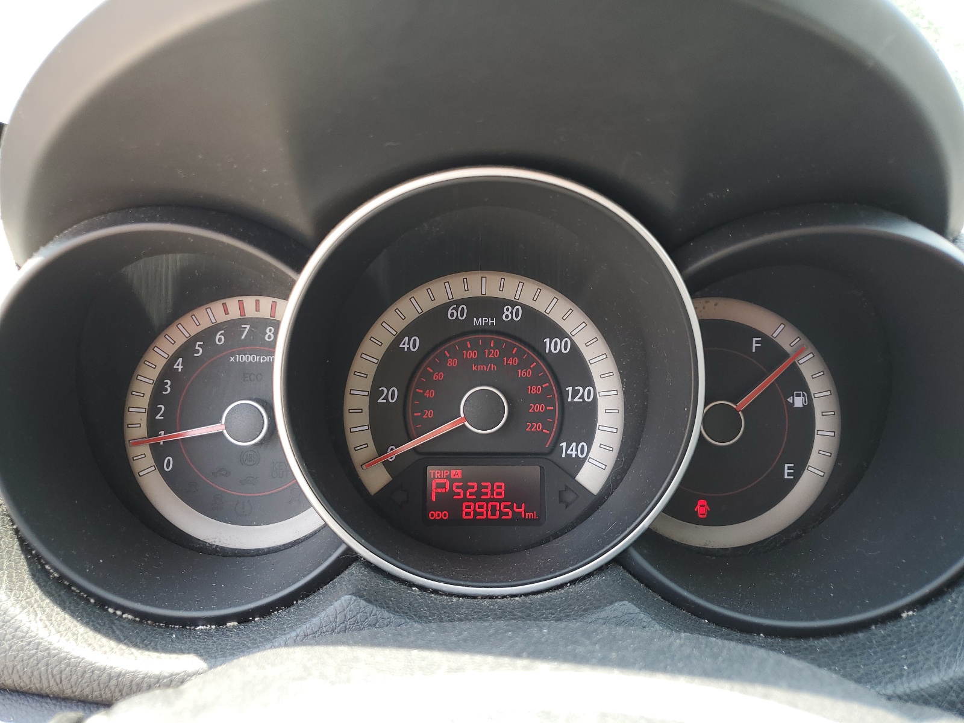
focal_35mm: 26
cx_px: 482
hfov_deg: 67.3
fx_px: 724
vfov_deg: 53.1
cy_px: 362
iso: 50
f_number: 1.5
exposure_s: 1/145
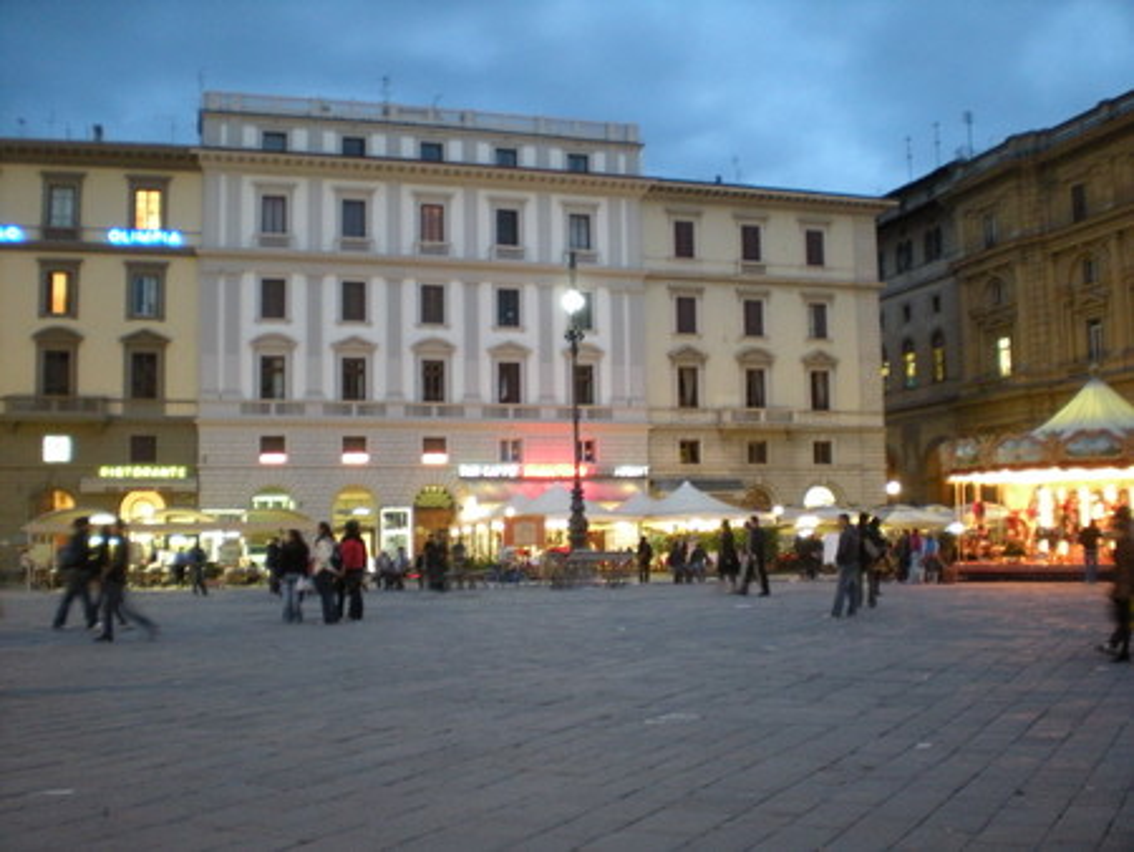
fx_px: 1246
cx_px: 567
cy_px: 426
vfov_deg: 37.8
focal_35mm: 38
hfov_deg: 49.0
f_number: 3.1
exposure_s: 1/8
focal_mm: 6.3
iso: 432
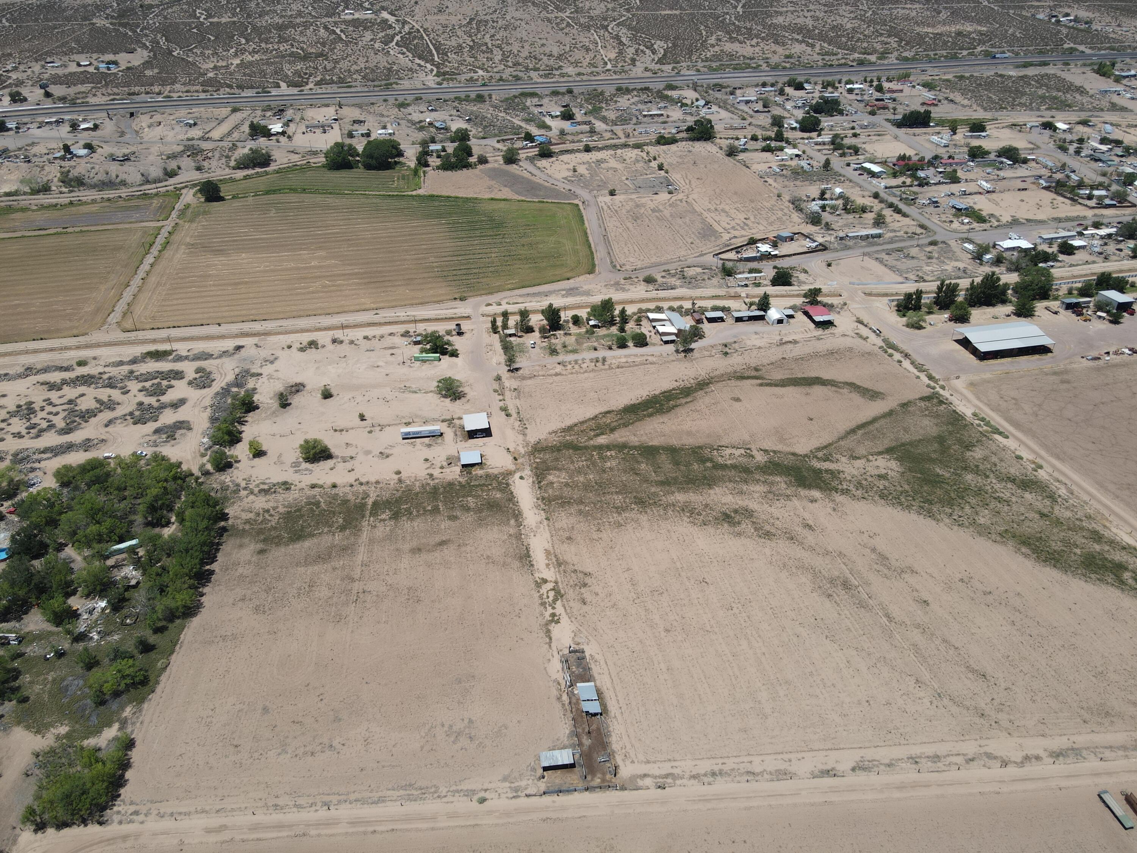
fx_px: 788
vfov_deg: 56.8
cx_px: 568
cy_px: 426
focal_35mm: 24
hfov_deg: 71.6
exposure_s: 1/800
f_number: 2.8
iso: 100
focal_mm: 4.5
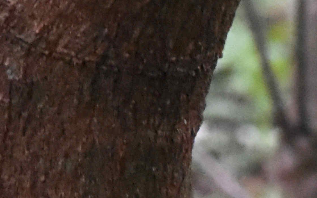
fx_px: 1564
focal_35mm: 181
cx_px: -30
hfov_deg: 11.4
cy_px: -228
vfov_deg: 6.9
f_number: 6.3
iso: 5000
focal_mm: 22
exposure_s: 1/160
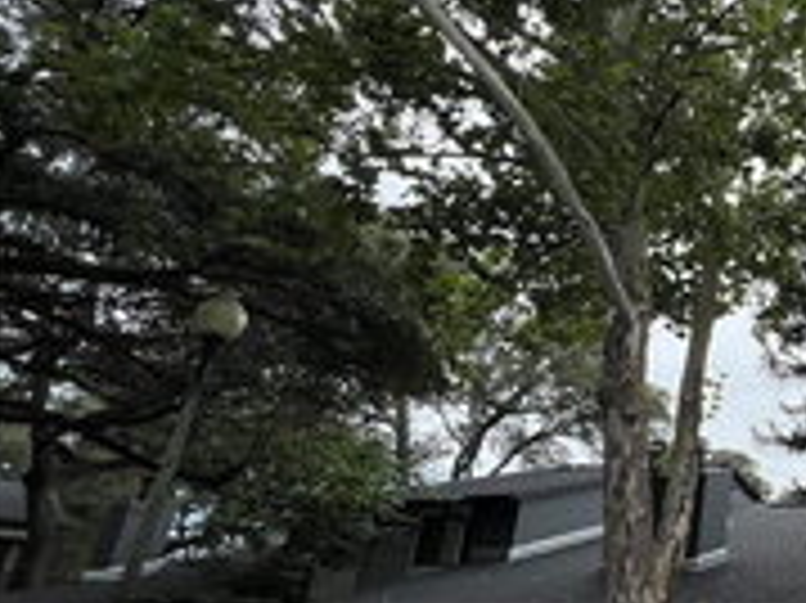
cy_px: 392
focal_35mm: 31
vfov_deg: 44.9
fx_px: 721
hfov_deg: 41.4
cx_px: 952
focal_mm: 1.57
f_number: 1.8
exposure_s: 1/1672
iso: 32
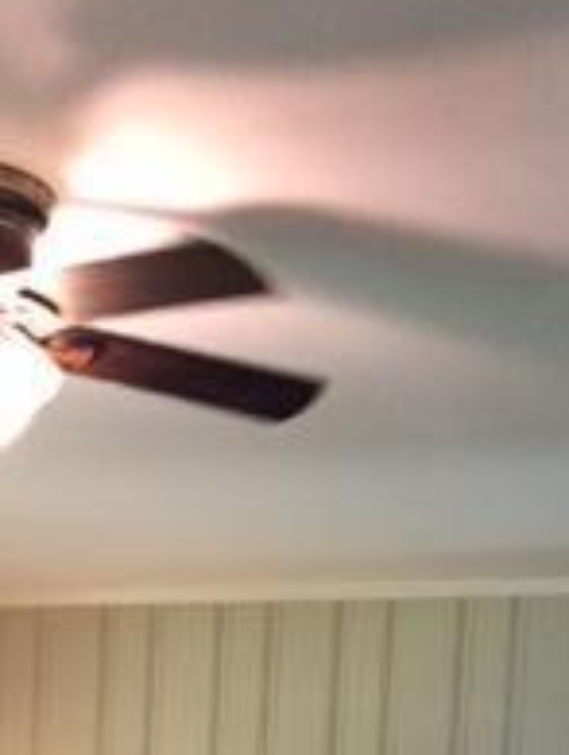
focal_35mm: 95
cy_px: 1189
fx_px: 2075
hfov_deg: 15.6
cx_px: 155
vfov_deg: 18.0
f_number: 2.2
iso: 250
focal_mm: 4.15
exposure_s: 1/30
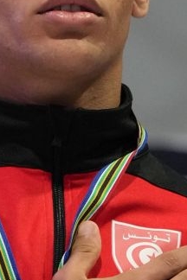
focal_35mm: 1111
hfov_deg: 1.2
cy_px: 148
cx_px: 67
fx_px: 8656
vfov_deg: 1.9
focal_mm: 200
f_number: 2.8
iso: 2500
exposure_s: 1/250
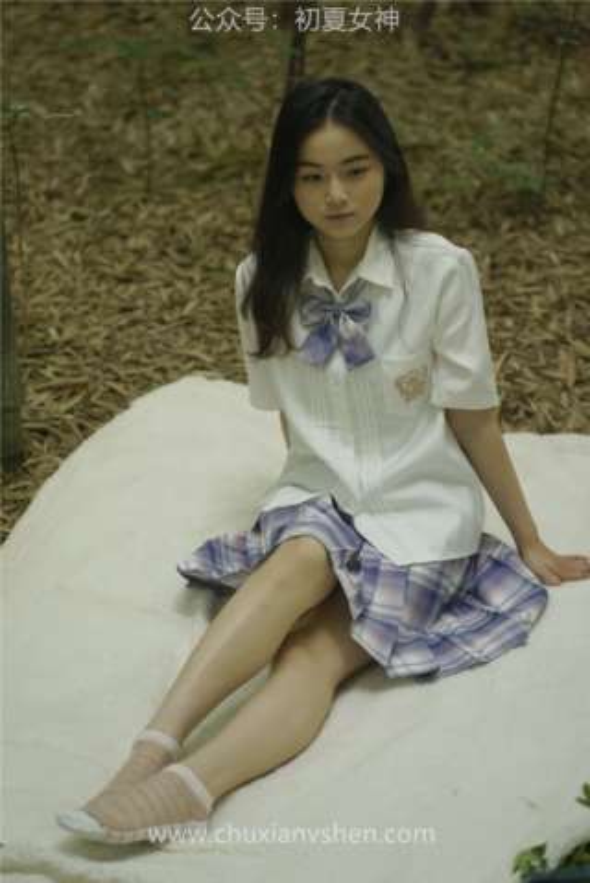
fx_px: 2086
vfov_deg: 23.9
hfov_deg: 16.1
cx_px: 295
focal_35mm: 85
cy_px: 442
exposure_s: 1/200
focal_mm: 85
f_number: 2.8
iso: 500
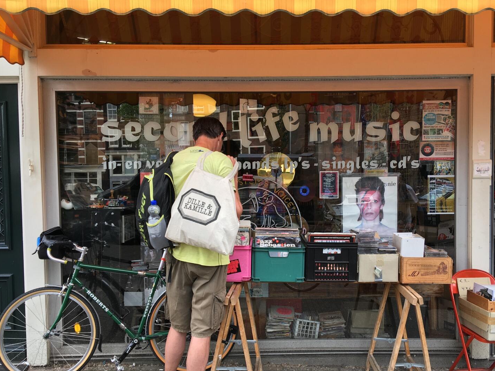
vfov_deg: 42.9
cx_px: 278
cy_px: 207
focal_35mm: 33
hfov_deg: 55.2
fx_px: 472
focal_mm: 4.15
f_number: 2.2
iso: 25
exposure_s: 1/111
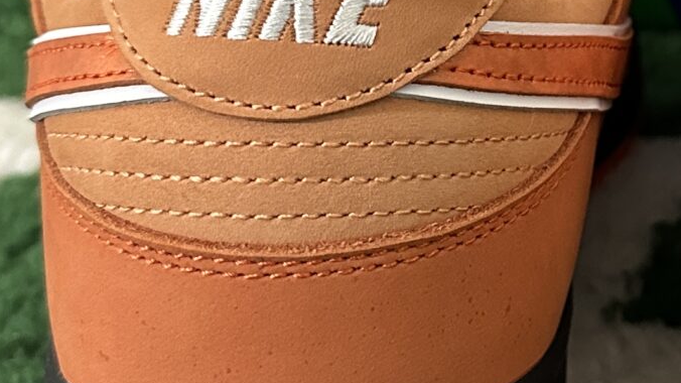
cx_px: 687
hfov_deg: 20.8
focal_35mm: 99
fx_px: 1787
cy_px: -126
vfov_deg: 11.9
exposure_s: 1/50
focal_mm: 6.86
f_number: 1.78
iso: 640
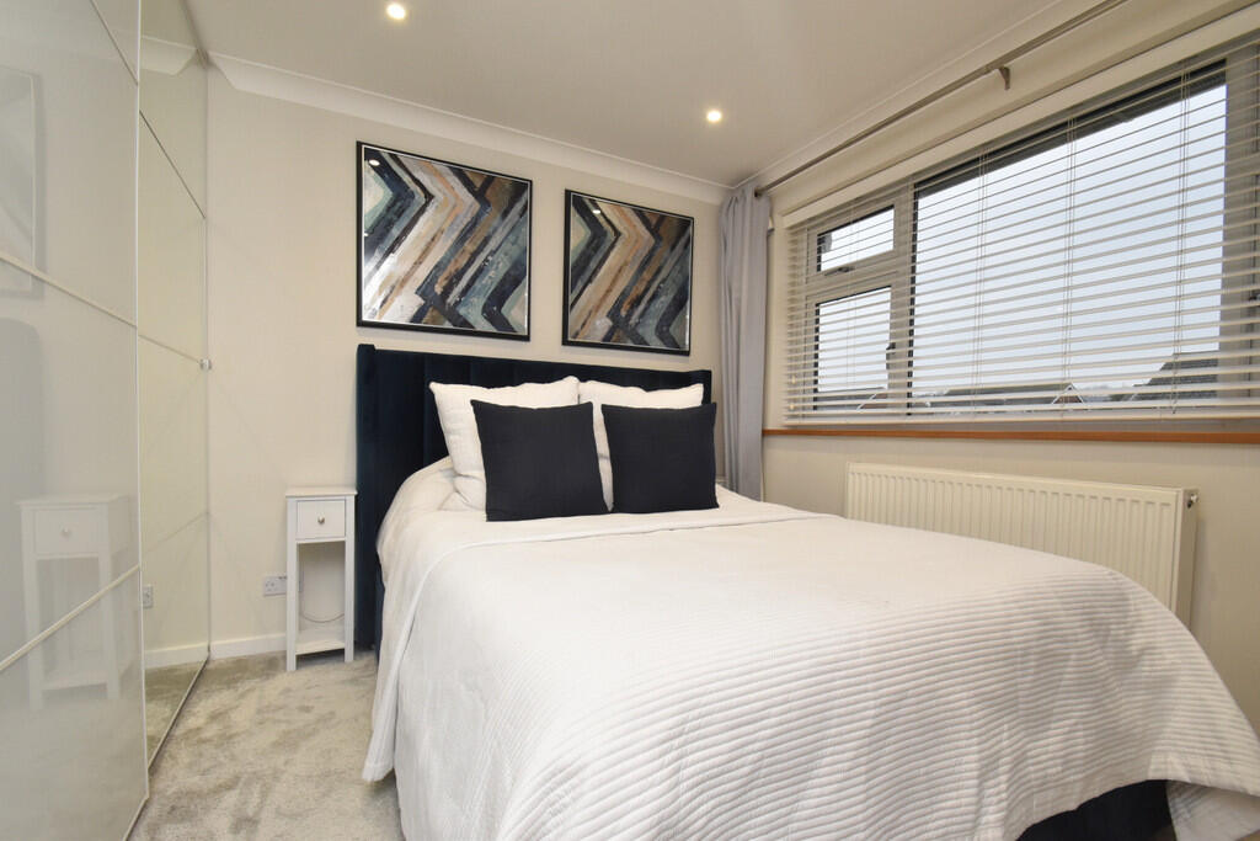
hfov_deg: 100.4
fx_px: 525
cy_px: 420
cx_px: 630
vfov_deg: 77.3
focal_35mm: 15
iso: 1250
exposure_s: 1/60
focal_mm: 10
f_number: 9
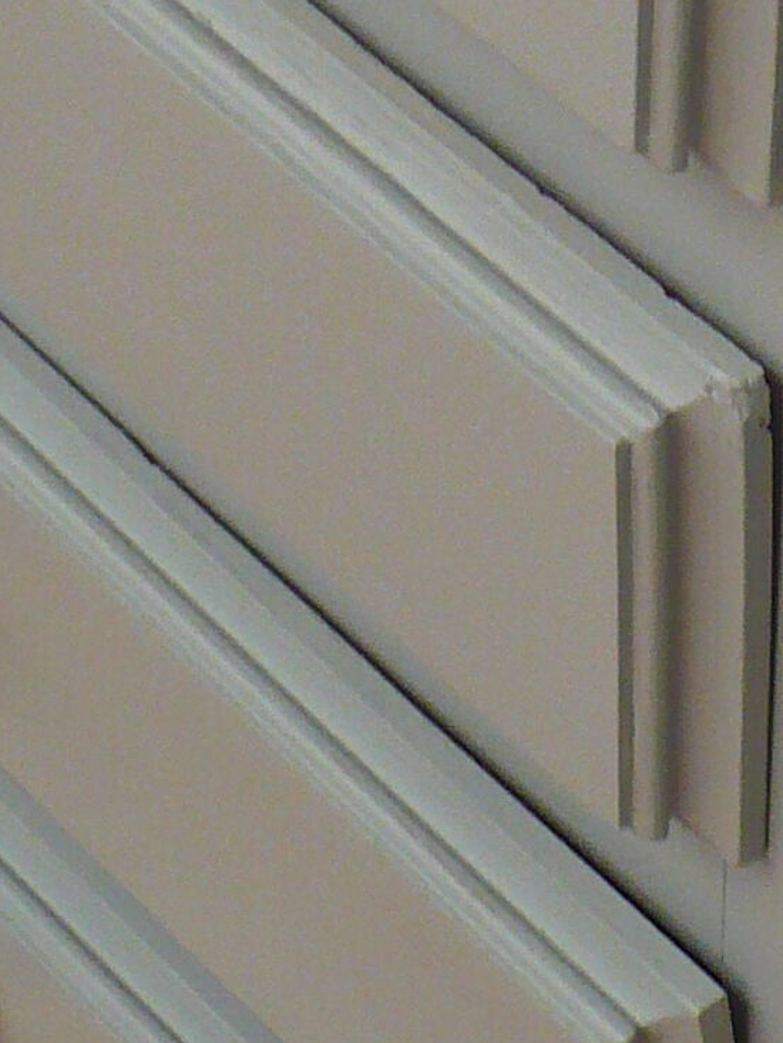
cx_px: 1194
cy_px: -265
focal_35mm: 155
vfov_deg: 12.4
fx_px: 4673
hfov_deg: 9.3
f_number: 2.8
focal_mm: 6.1
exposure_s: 1/13
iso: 200
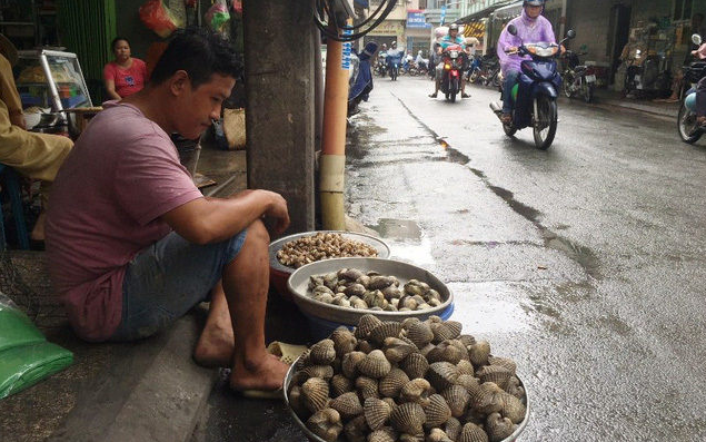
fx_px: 597
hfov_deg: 61.2
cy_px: 204
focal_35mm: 31
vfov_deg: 40.6
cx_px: 354
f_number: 2.2
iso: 32
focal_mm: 4.15
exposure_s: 1/388
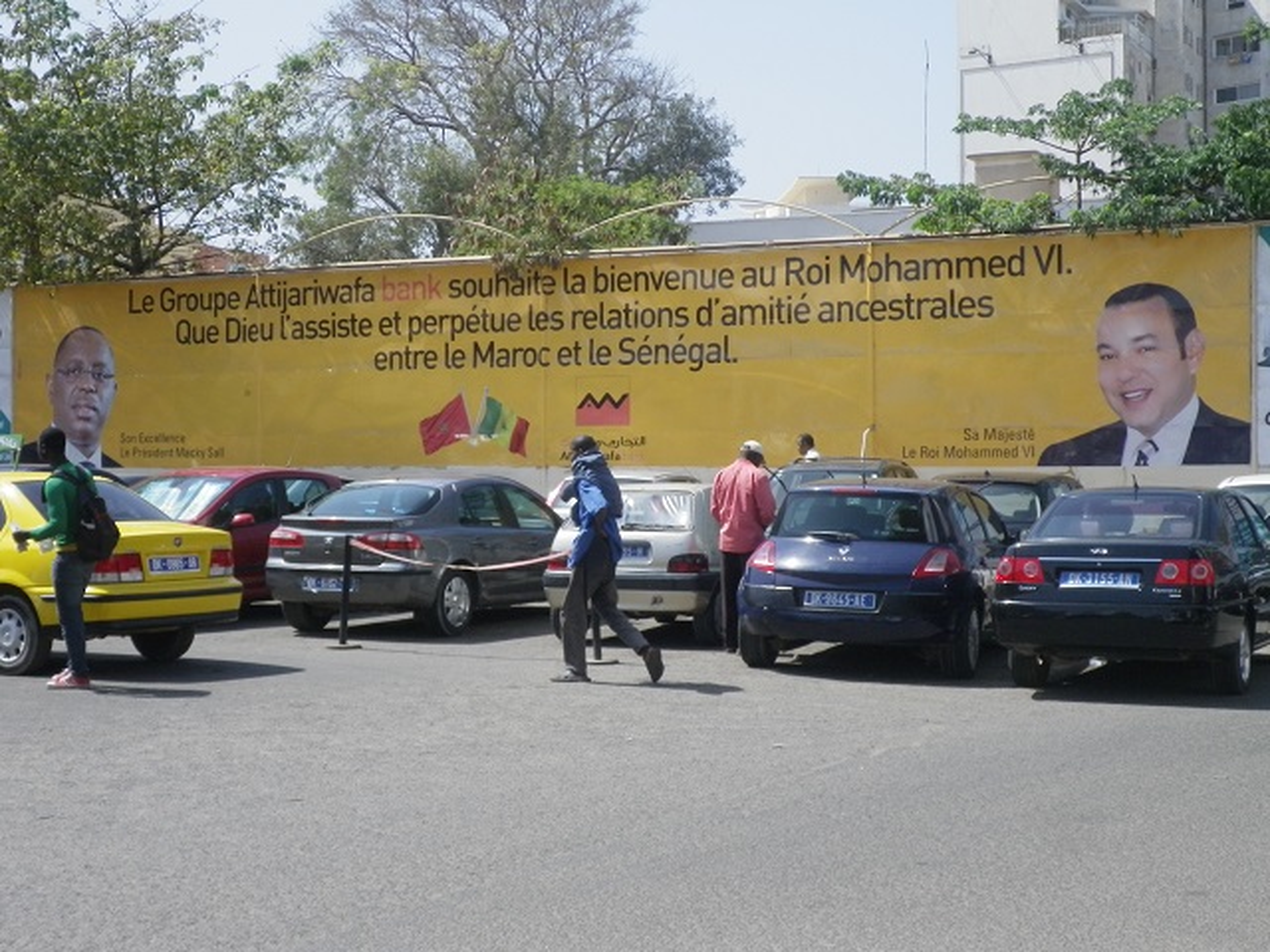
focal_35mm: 58
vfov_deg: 25.2
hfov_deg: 33.2
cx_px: 635
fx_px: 2128
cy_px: 476
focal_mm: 10.56
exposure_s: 1/500
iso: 160
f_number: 5.3
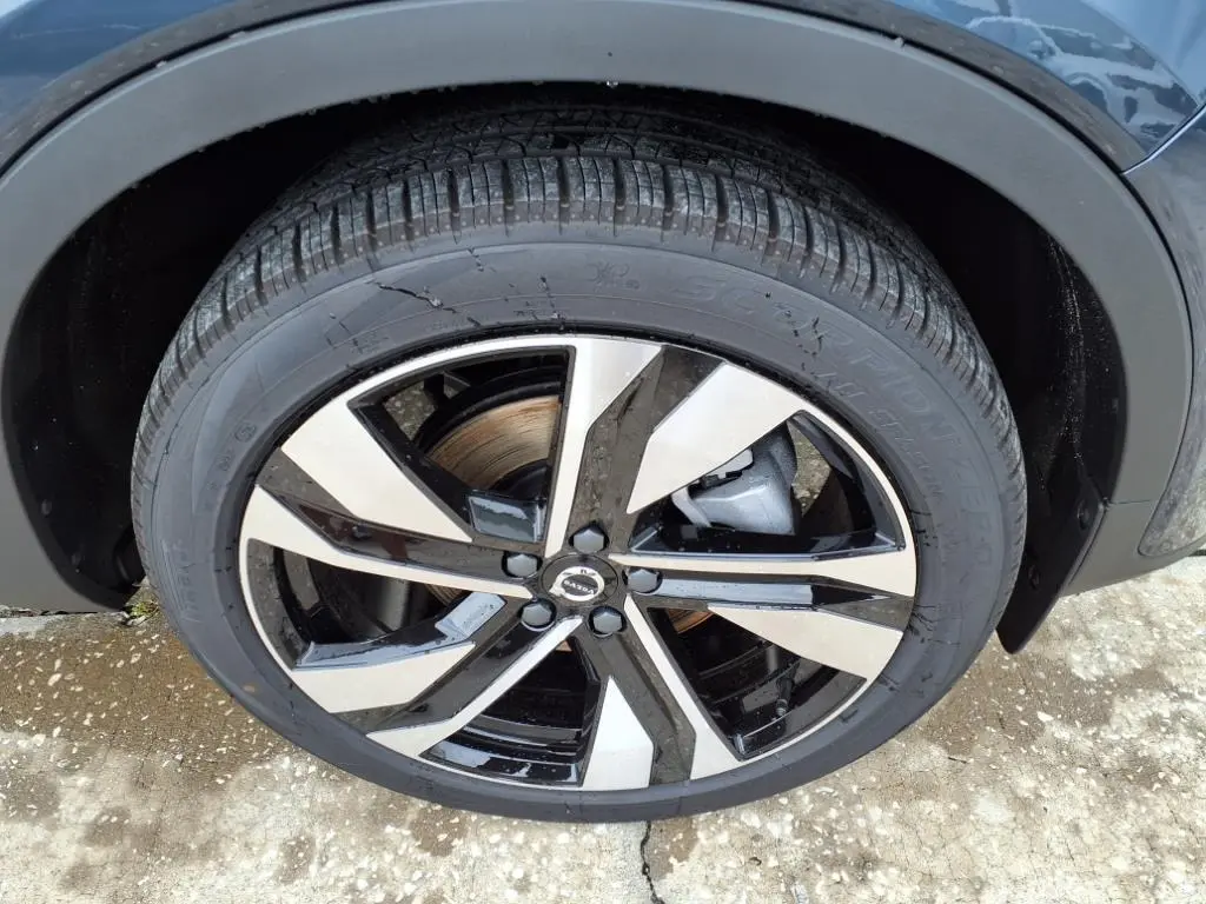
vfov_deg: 51.4
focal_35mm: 27
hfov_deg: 65.3
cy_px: 452
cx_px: 603
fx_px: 941
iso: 40
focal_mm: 3.58
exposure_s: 1/263
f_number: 1.9
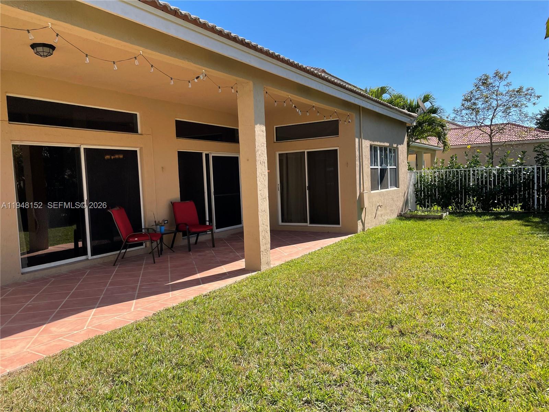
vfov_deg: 53.1
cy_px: 206
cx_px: 274
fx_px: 412
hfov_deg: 67.3
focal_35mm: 26
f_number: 1.6
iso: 32
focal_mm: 4.2
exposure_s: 1/1825
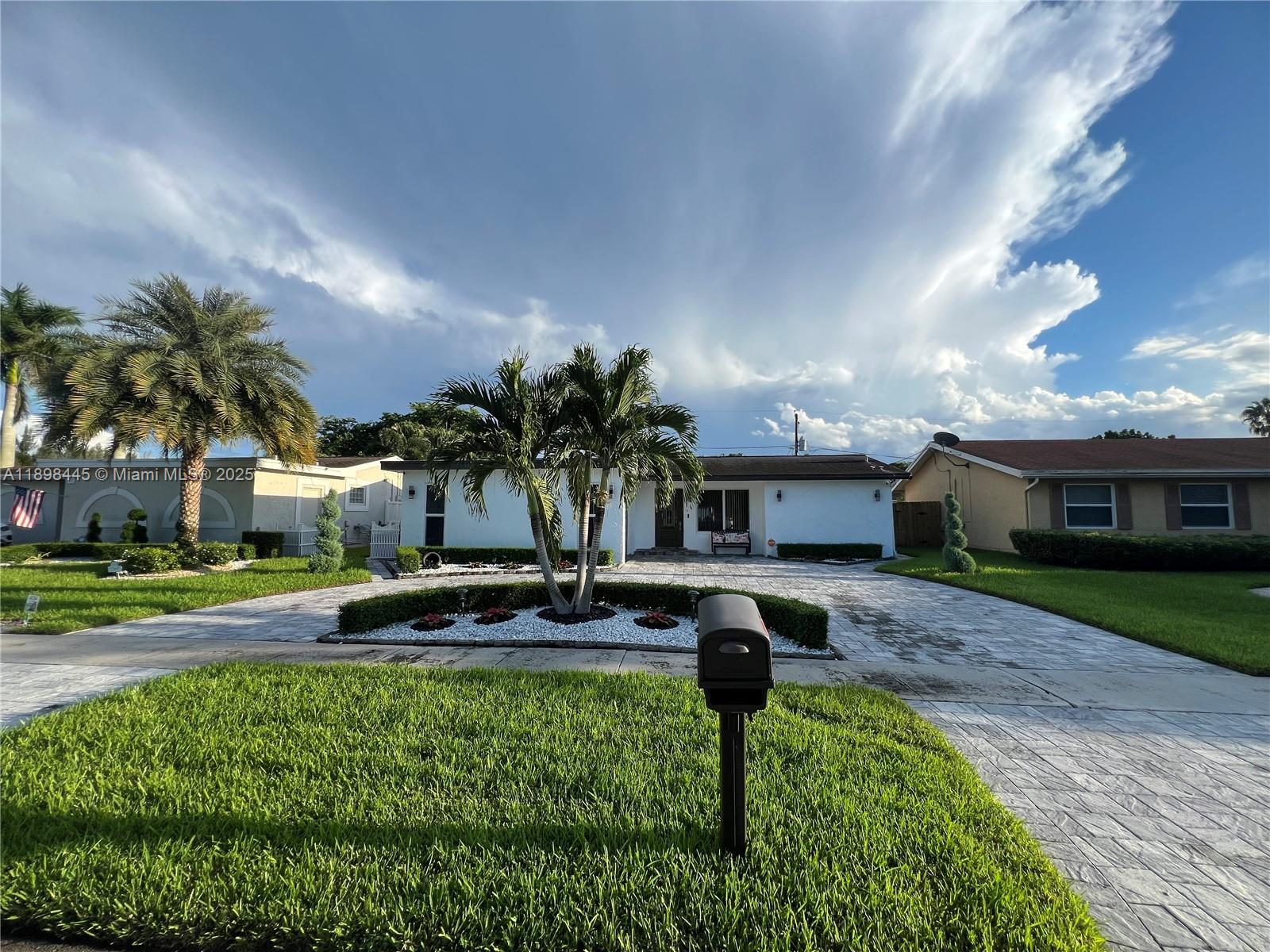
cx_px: 635
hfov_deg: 106.2
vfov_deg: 89.9
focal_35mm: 13
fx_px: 477
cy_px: 476
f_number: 1.8
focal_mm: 1.57
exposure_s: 1/1043
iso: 32
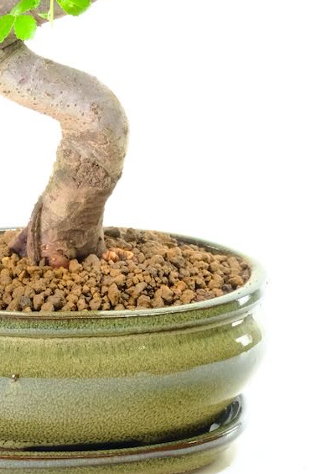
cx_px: 66
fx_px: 1908
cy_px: -12
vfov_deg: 13.9
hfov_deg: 9.4
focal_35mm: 145
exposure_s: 1/30
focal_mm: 42.9
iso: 2500
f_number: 11
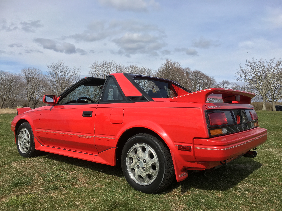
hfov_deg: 61.7
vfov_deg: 48.2
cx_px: 141
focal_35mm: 29
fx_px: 236
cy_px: 106
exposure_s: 1/1789
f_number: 2.2
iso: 25
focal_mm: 4.15
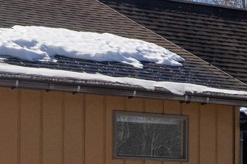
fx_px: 967
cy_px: 249
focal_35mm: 141
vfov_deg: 9.4
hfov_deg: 14.5
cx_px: 85
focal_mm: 8.38
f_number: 2.8
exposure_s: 1/350
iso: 120
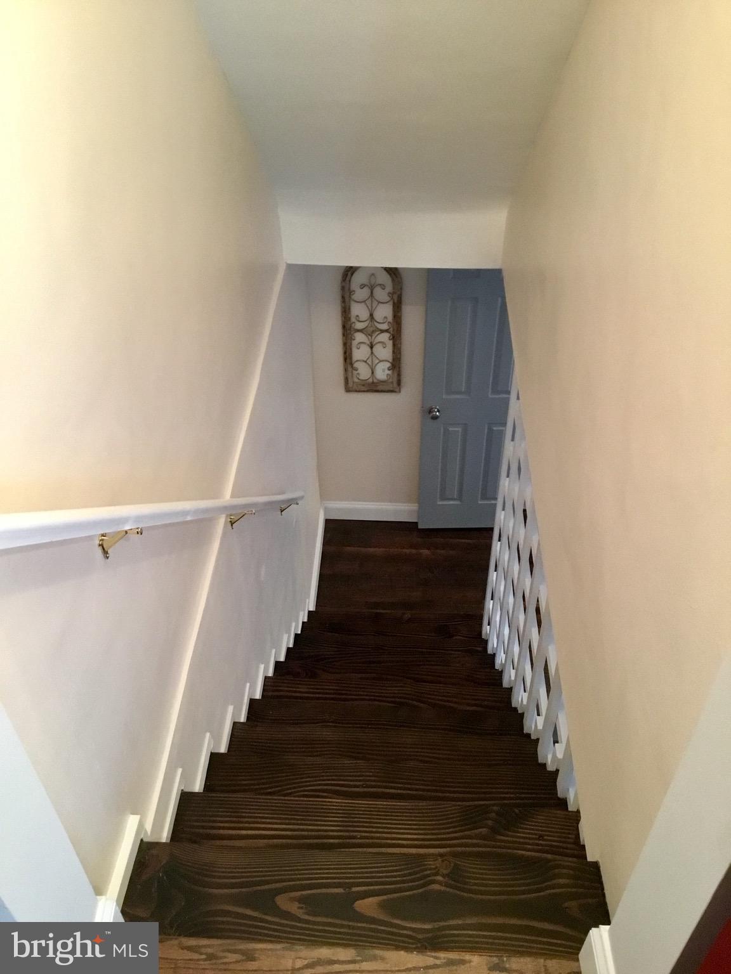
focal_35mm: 31
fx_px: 873
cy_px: 487
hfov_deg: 45.4
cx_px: 366
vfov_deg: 58.4
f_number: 2.4
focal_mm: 3.3
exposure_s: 1/17
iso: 200
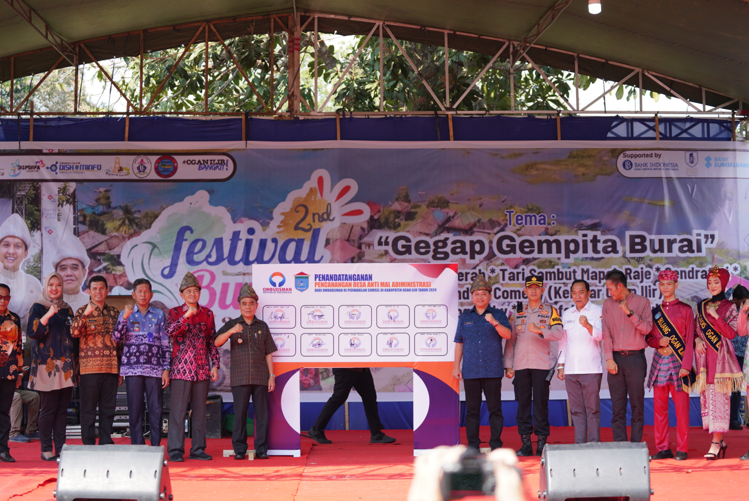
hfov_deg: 28.8
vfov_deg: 19.5
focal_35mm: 70
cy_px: 250
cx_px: 374
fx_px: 1457
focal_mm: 70
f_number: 2.8
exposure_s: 1/500
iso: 160
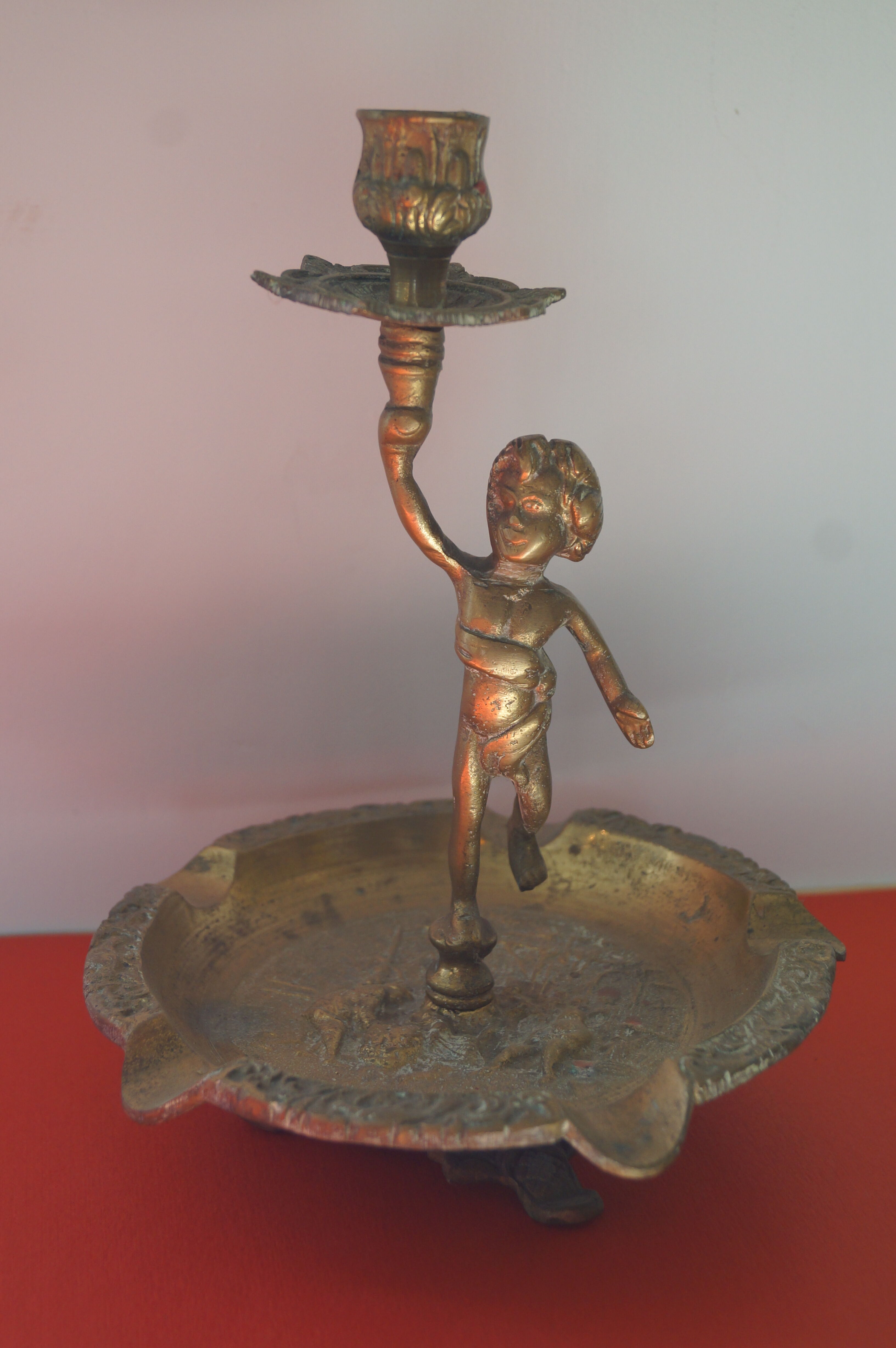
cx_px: 448
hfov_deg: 25.9
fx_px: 1946
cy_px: 674
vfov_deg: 38.2
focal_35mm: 52
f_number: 5
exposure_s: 1/60
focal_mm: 35
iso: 500
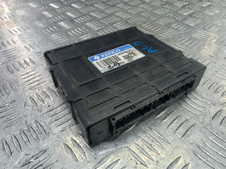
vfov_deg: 54.9
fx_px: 163
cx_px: 113
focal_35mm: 25
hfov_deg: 69.4
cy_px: 84
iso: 64
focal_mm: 4.6
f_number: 1.8
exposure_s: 1/50
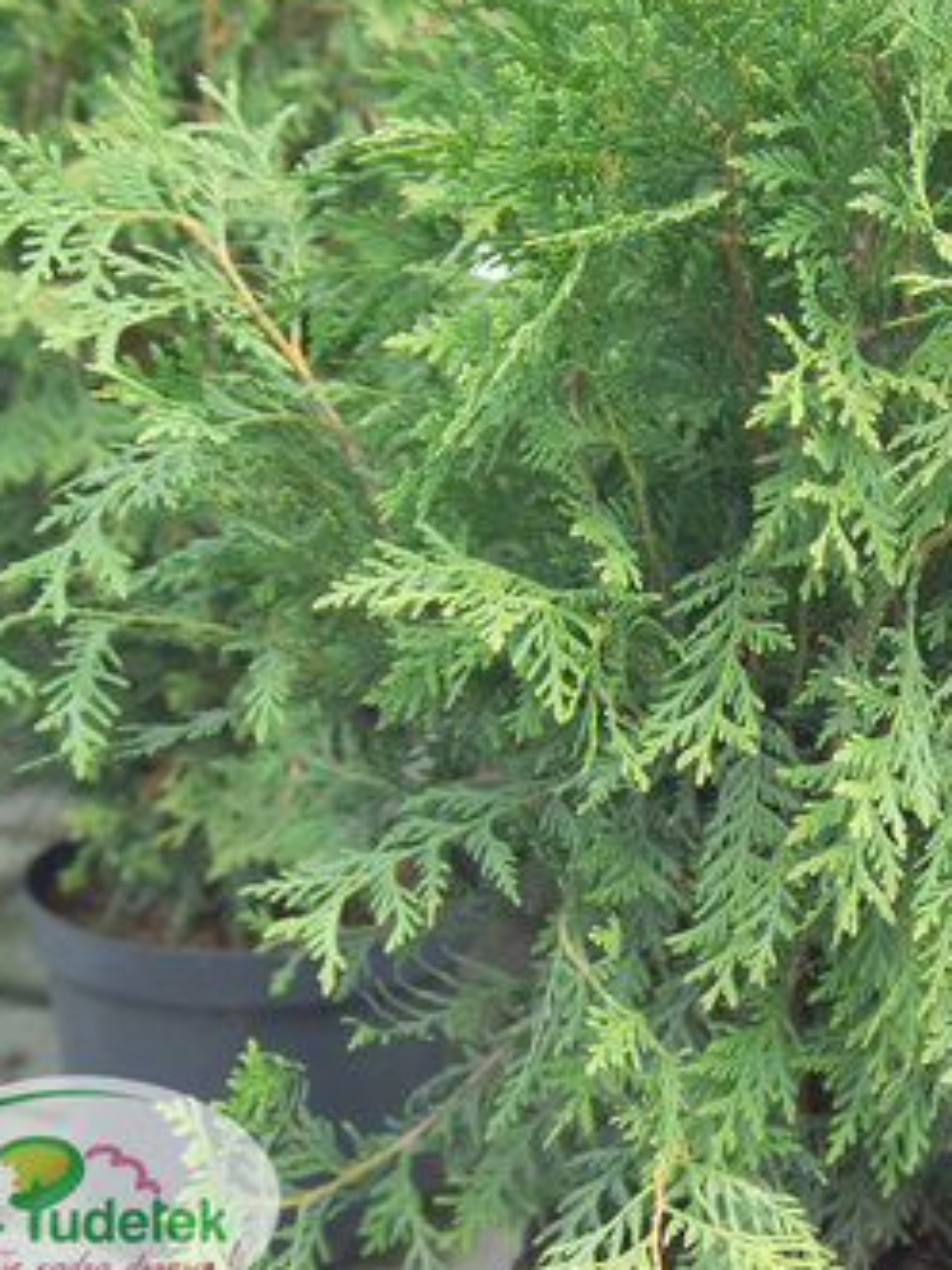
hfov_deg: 16.5
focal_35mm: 87
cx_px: 998
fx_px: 3190
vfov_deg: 22.5
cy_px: 585
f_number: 6.7
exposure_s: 1/90
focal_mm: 50
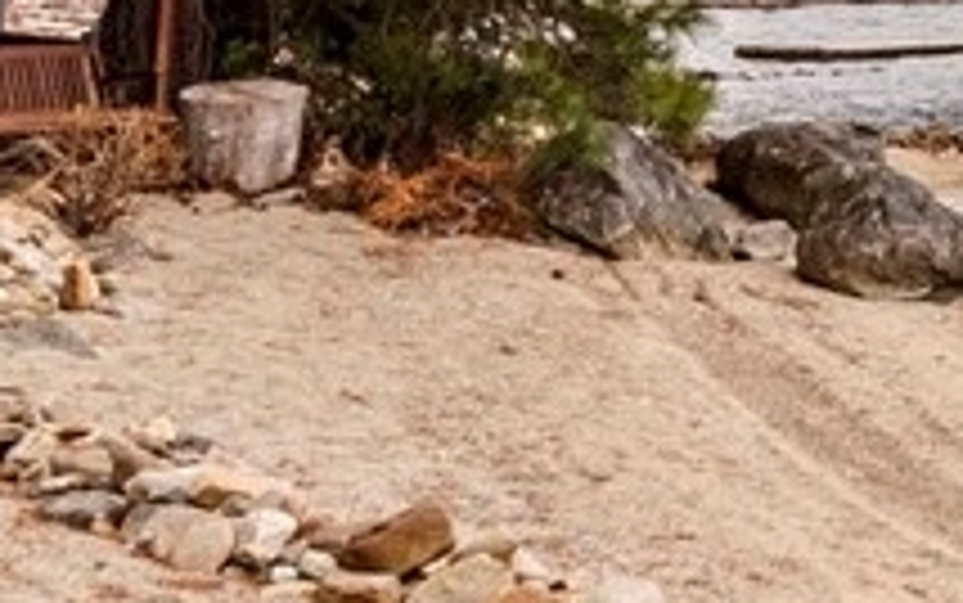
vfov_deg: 10.6
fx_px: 3177
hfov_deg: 15.6
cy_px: -218
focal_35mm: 121
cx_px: 1523
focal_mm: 15
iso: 100
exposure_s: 1/640
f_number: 8
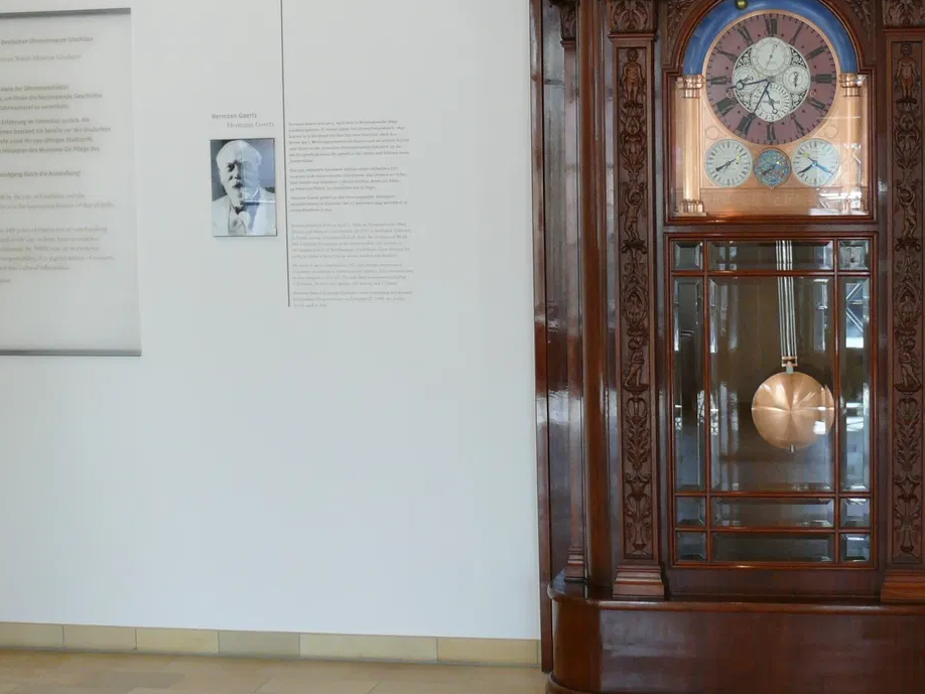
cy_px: 311
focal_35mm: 61
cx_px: 748
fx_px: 1630
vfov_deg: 24.0
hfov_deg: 30.8
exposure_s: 1/60
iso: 100
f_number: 2.8
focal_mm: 7.4
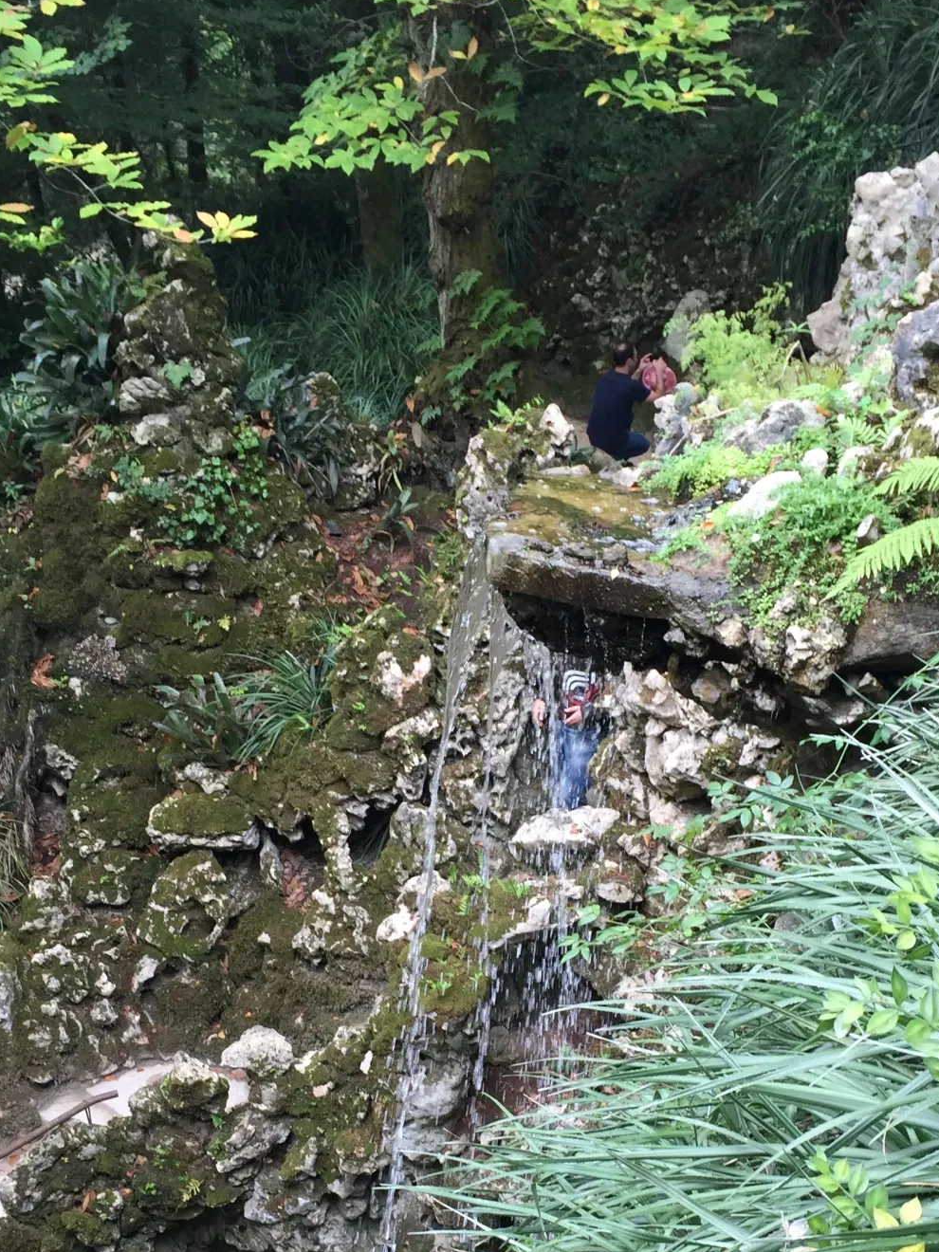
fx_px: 1628
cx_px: 498
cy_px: 875
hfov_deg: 32.2
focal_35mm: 45
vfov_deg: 41.3
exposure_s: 1/100
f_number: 2.2
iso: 40
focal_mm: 4.15
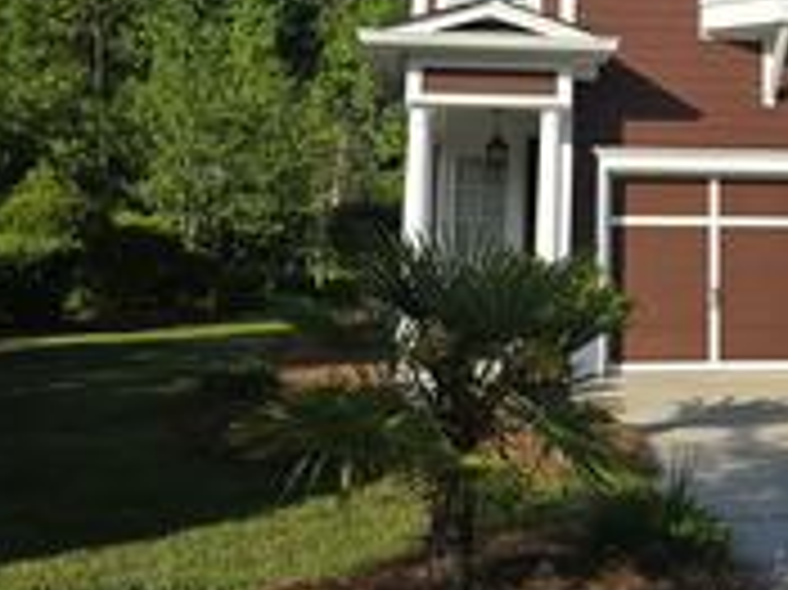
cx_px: 707
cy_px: 106
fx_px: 1206
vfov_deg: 26.9
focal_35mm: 53
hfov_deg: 34.2
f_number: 1.7
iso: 80
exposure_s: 1/5153
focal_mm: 6.3
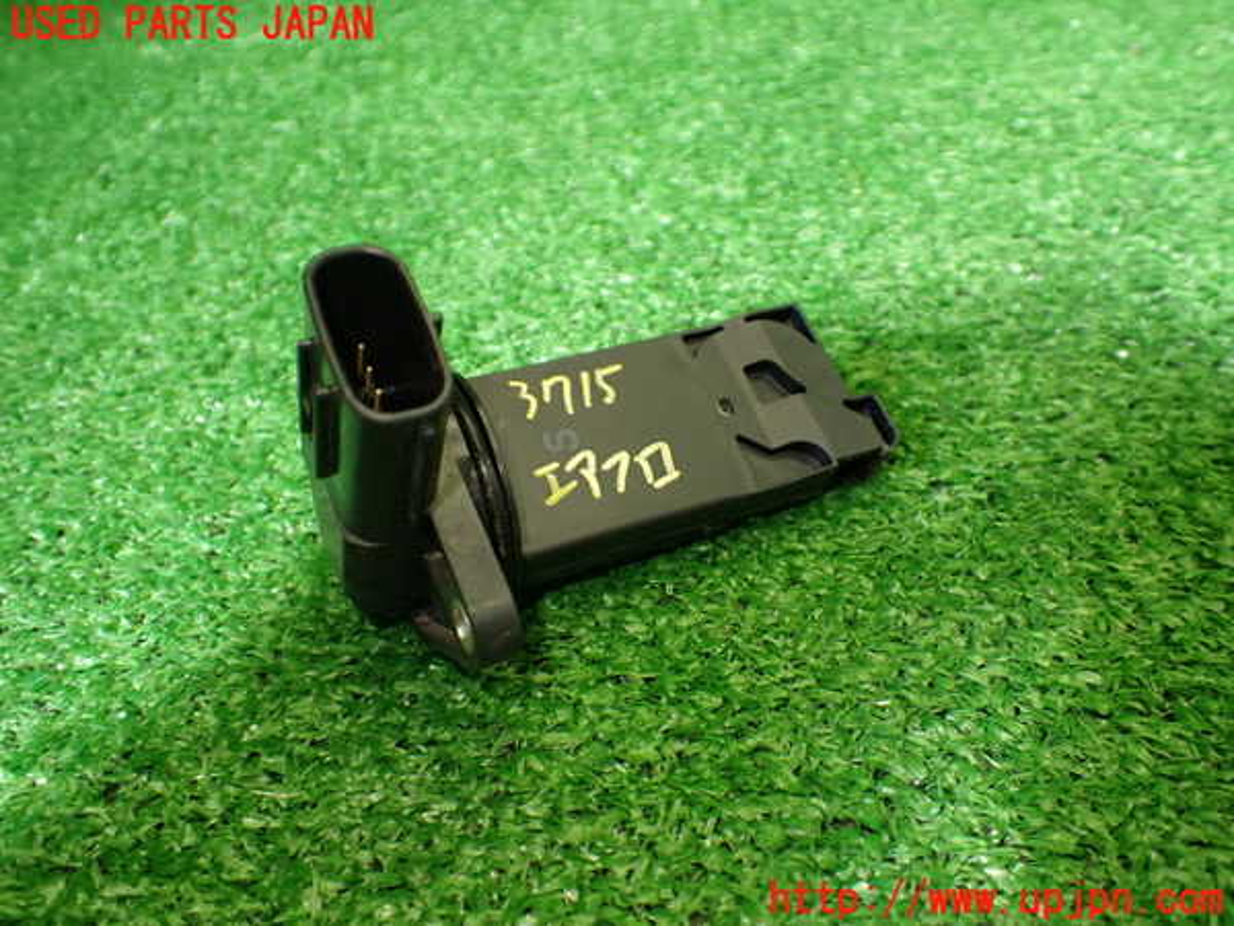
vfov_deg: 46.8
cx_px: 617
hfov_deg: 60.0
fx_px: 1069
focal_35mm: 30
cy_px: 463
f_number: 2.3
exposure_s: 1/125
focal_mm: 5.4
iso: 250
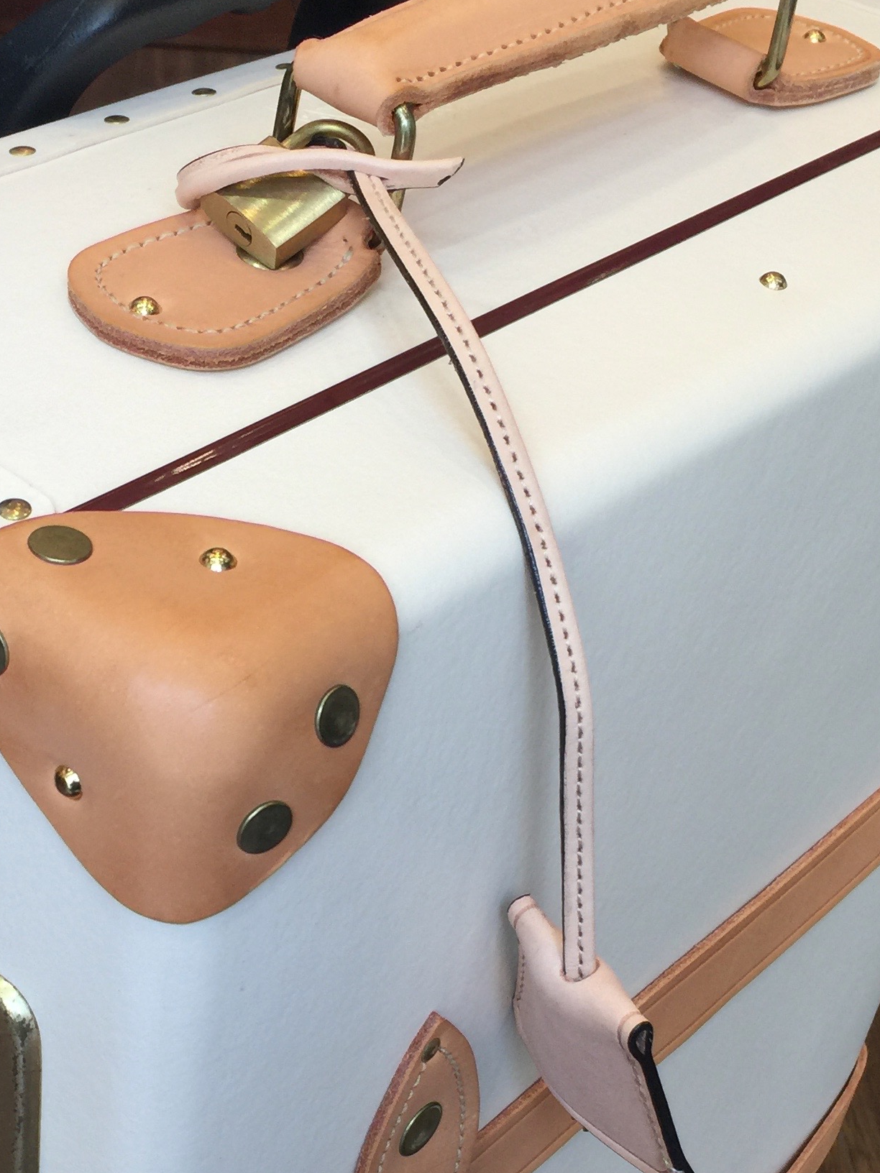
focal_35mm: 58
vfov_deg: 32.8
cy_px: 842
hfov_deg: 25.1
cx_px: 320
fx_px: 1966
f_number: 2.2
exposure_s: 1/33
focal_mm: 4.15
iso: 32
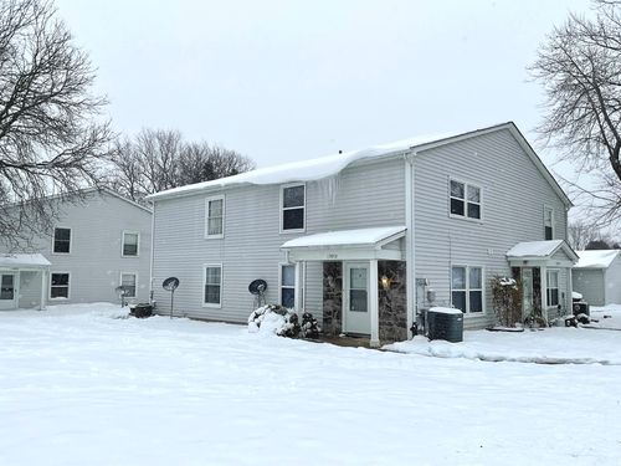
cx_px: 310
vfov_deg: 48.2
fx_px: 520
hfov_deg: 61.7
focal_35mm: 29
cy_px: 233
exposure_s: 1/739
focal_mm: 3
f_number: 1.8
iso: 16
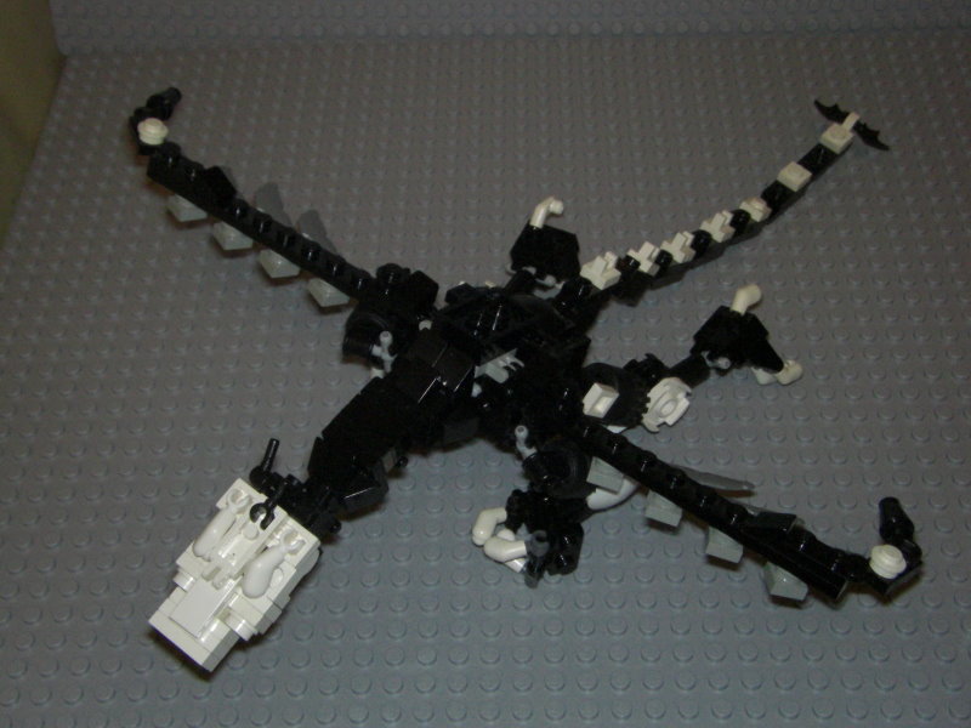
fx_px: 1487
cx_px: 486
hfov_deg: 36.2
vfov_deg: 27.5
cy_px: 364
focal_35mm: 53
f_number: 5
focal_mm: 8.9
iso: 400
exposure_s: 1/30
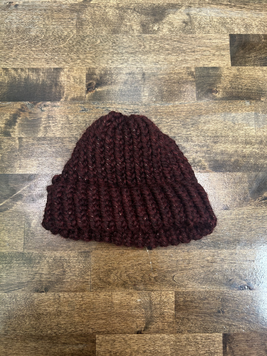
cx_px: 134
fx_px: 267
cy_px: 178
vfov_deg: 67.3
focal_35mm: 26
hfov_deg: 53.1
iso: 160
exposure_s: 1/60
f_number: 1.5
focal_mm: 5.7
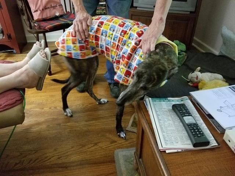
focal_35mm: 26
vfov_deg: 53.1
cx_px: 118
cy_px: 88
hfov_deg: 67.3
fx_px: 177
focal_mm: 4.25
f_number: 1.7
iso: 1000
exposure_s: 1/24
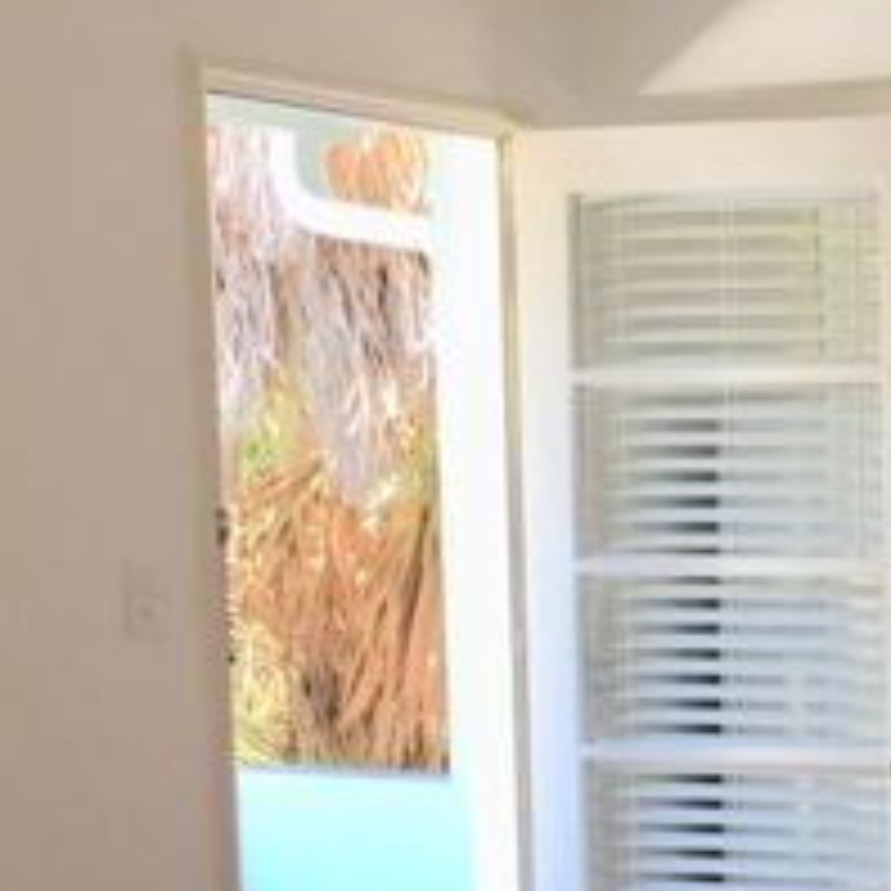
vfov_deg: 18.8
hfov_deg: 18.4
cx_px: 965
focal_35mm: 91
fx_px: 2650
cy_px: 774
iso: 32
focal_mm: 4.15
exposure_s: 1/60
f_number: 2.2
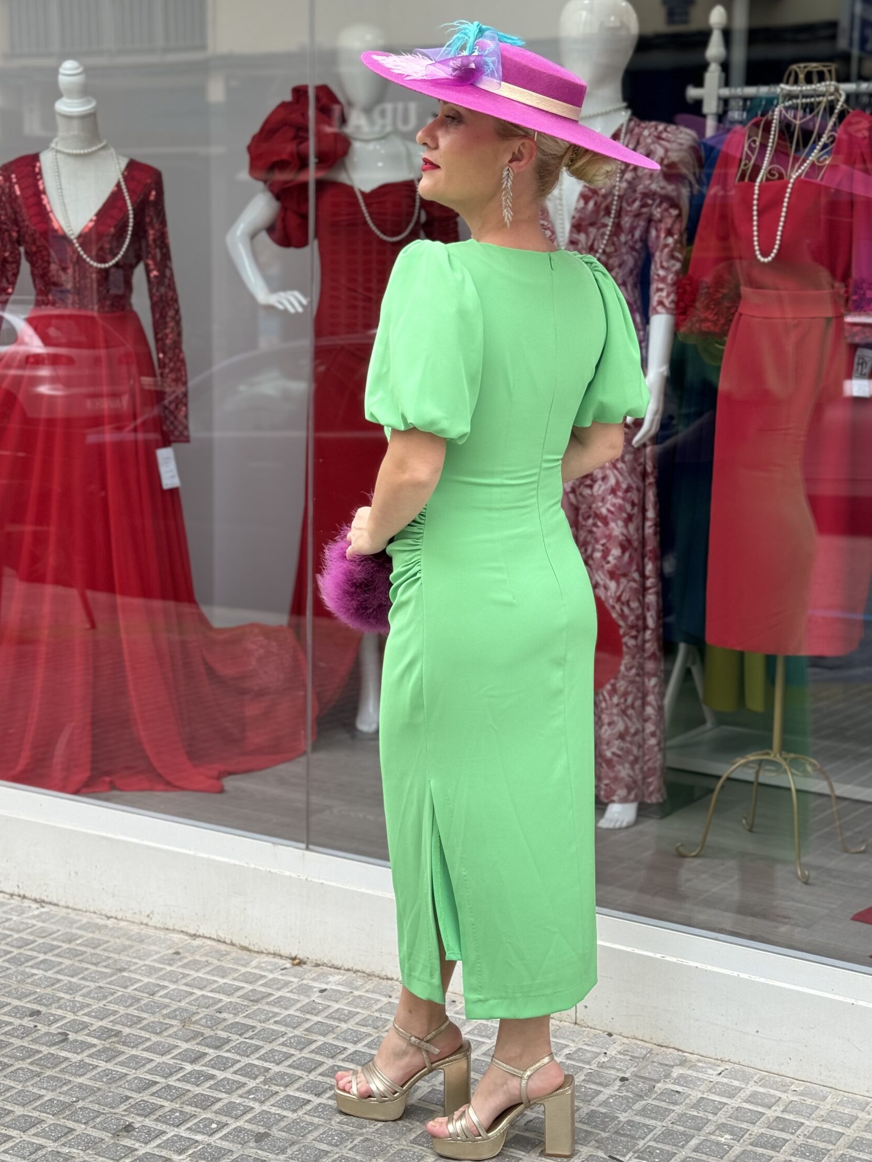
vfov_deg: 34.9
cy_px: 603
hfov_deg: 26.5
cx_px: 485
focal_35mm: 55
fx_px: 1847
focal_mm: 6.86
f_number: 1.78
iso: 64
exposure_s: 1/290
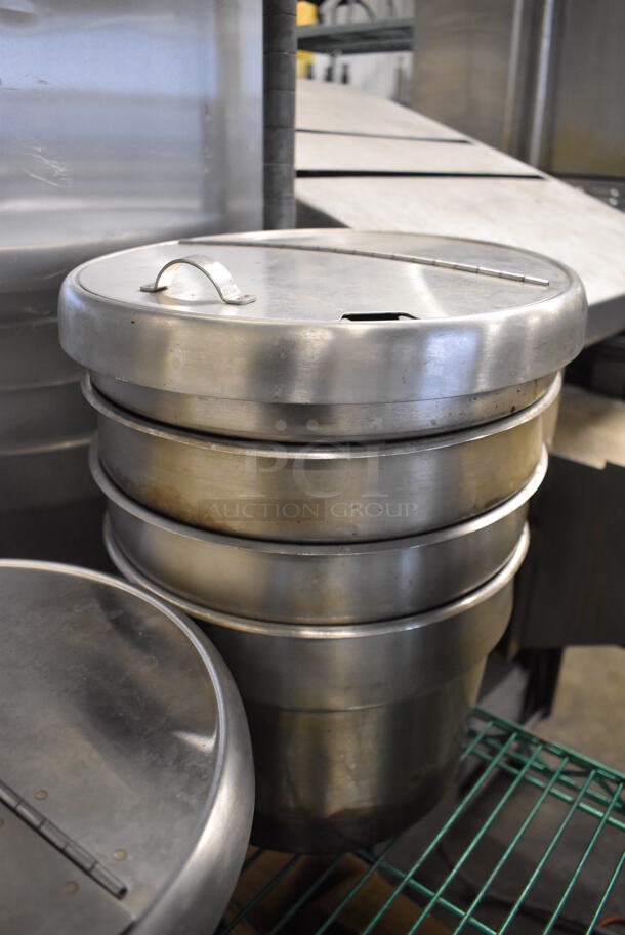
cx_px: 312
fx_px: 702
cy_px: 468
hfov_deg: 48.0
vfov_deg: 67.3
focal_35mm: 27
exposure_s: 1/125
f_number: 3.5
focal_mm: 18
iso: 2800
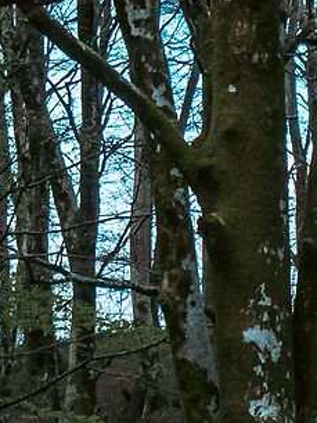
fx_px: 4795
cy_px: 372
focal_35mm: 393
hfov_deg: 3.7
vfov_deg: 5.0
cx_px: 954
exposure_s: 1/200
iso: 800
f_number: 6.3
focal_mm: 25
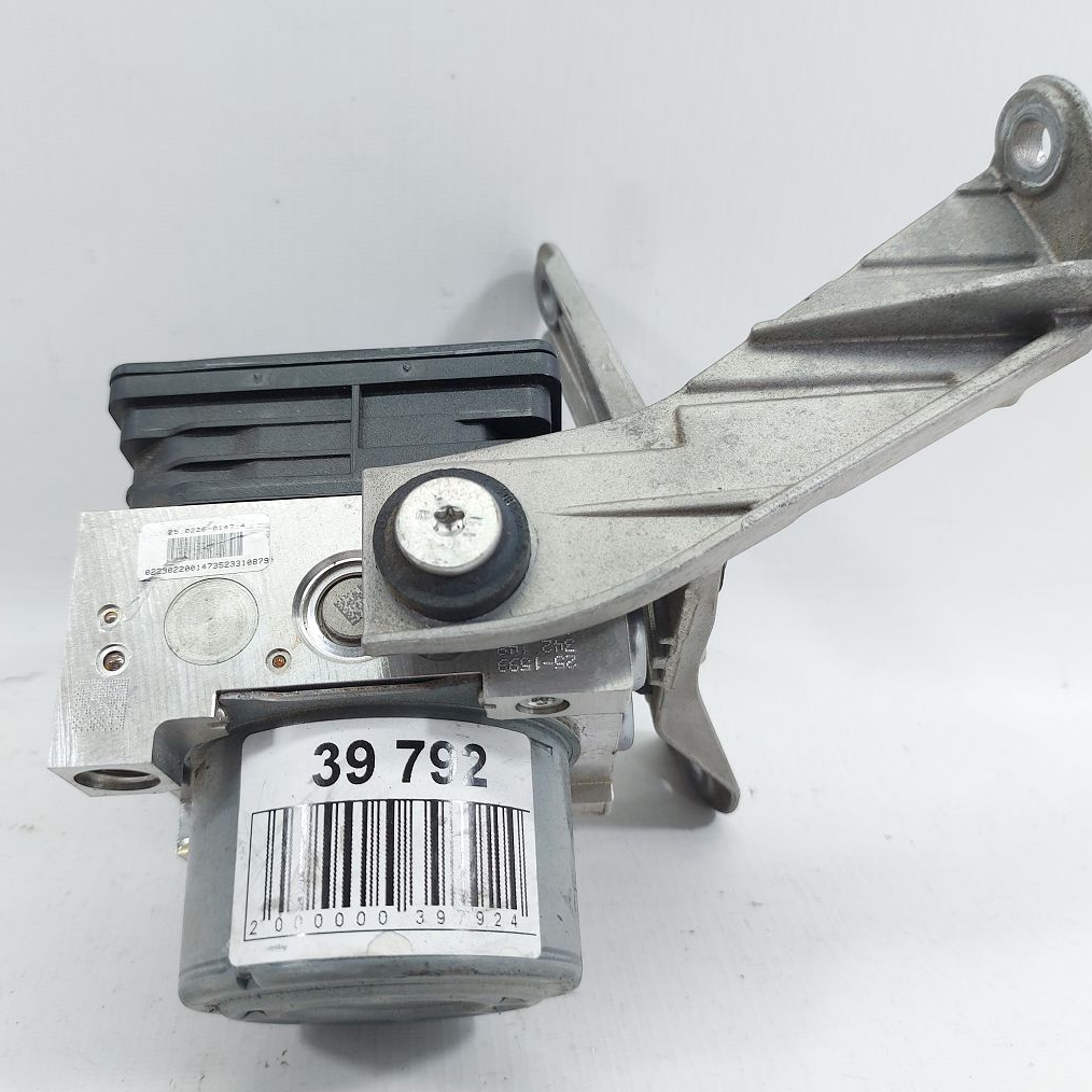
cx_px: 519
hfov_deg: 55.6
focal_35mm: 29
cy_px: 541
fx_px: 1035
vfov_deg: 55.6
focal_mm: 5.23
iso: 40
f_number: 1.8
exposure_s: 1/50
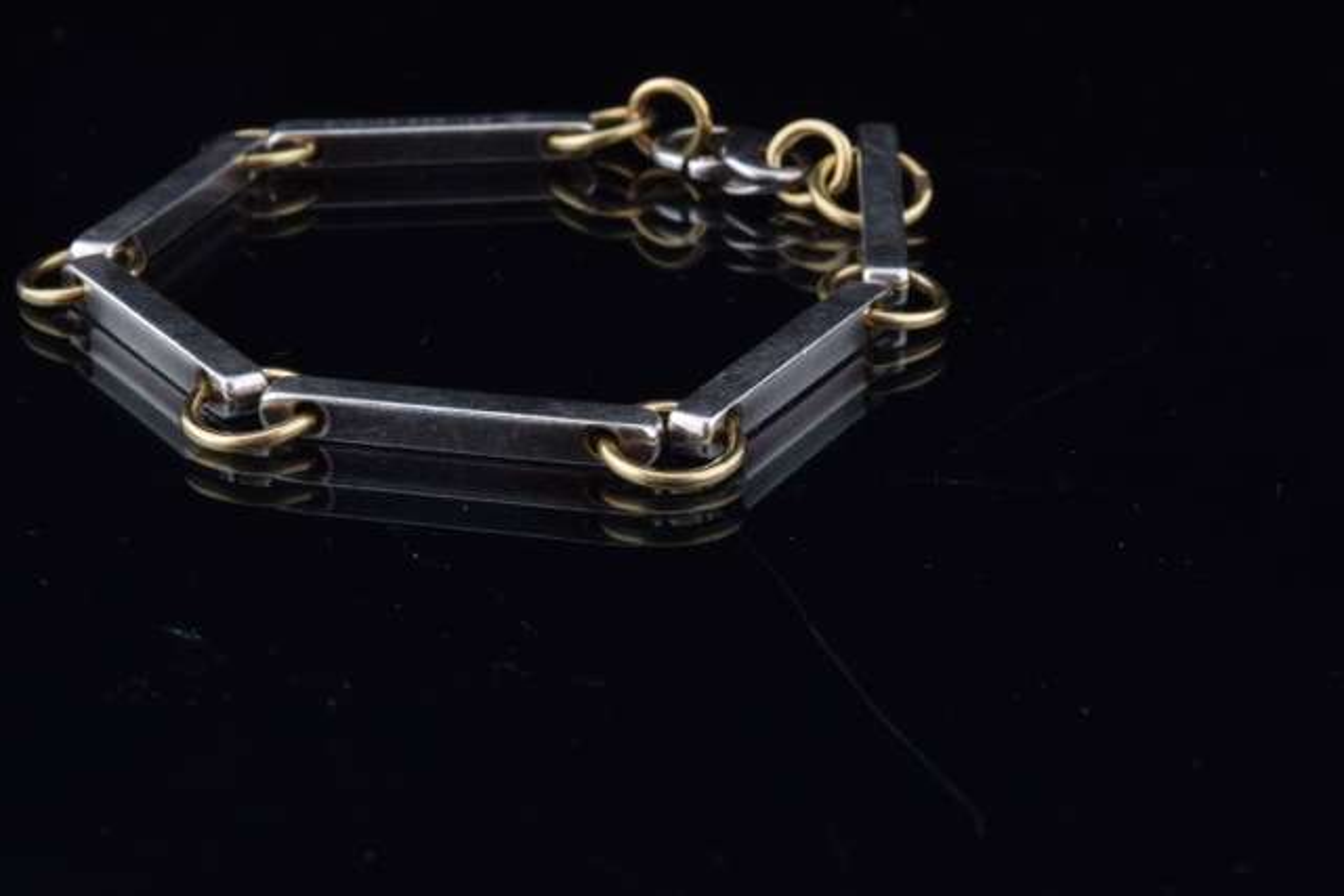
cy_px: 448
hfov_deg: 24.6
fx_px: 3080
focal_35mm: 82
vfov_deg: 16.6
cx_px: 672
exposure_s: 1/100
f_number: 25
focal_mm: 55
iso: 100
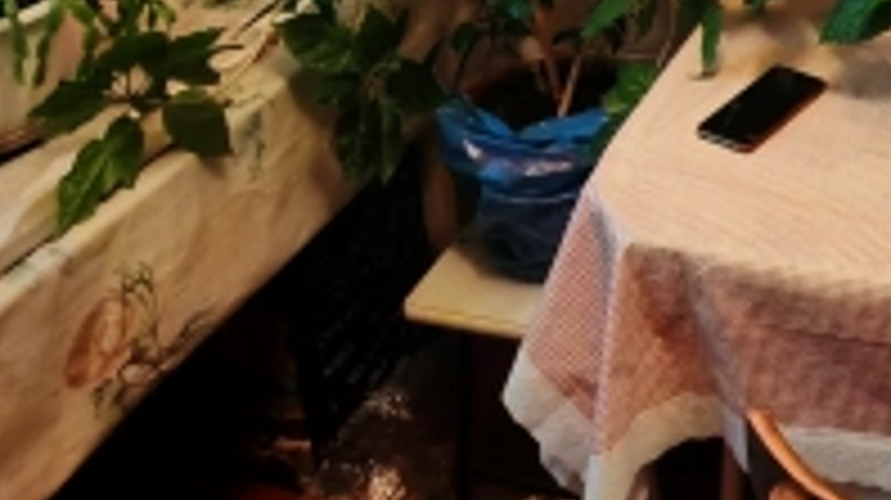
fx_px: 1298
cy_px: -414
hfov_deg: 35.5
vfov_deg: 17.4
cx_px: 814
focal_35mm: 55
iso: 250
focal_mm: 1.96
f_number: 2.2
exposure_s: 1/33
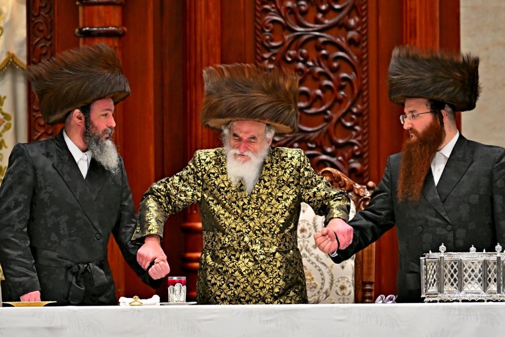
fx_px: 4209
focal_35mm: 300
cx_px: 252
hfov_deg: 6.9
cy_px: 168
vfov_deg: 4.6
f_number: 2.8
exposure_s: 1/500
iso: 400
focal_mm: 200
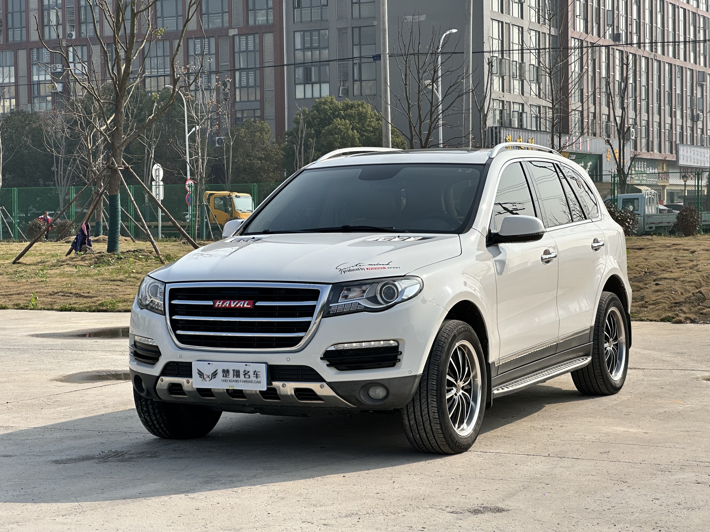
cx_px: 355
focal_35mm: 77
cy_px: 266
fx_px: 1579
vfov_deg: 19.1
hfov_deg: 25.3
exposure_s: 1/834
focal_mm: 9
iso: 32
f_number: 2.8
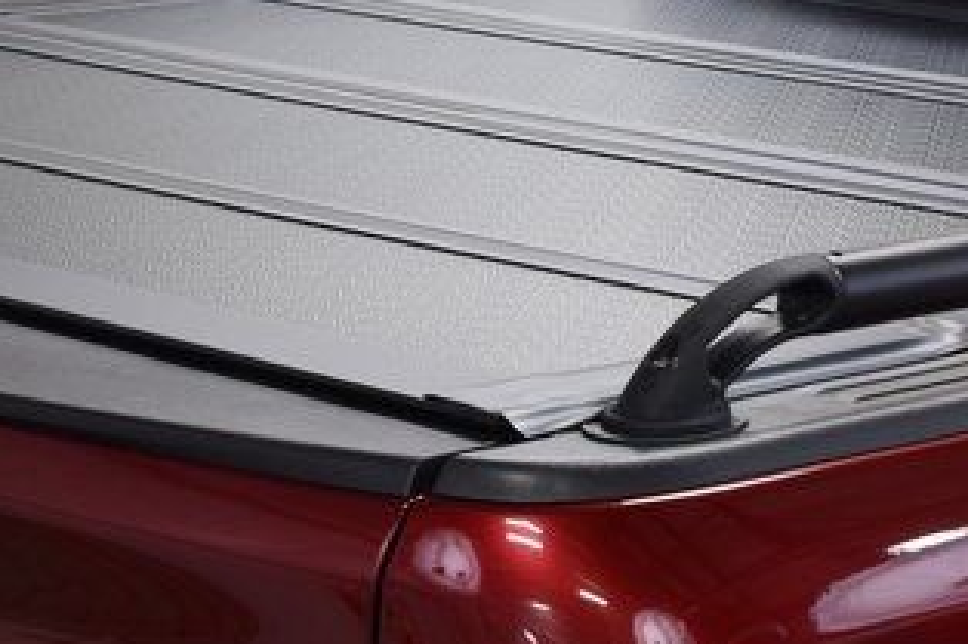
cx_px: 580
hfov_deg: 13.5
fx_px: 4075
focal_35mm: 152
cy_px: 91
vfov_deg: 9.0
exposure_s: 1/25
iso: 400
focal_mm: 31
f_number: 7.1
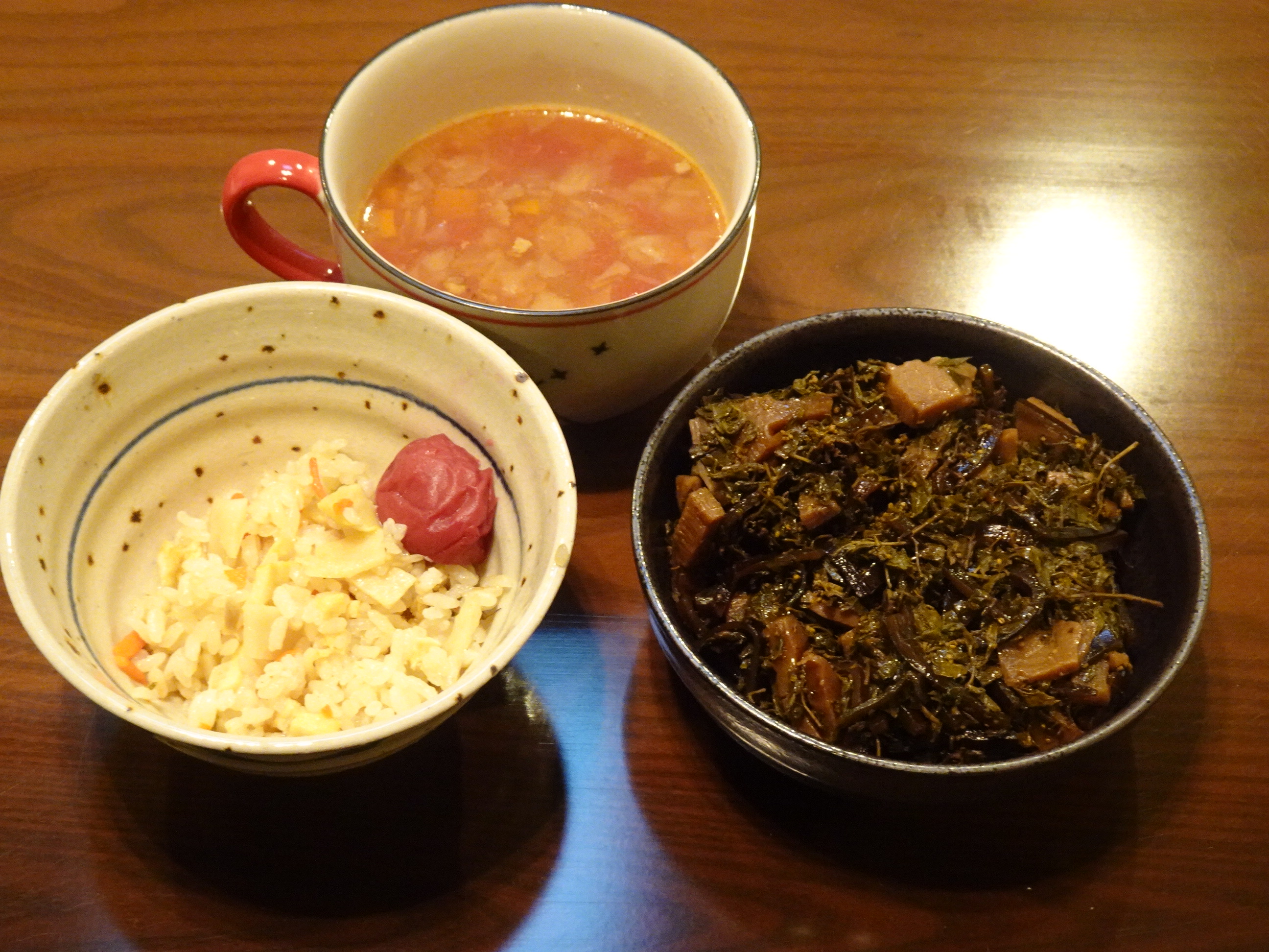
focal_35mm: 60
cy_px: 476
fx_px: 2200
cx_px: 634
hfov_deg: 32.2
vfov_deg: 24.4
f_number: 4.5
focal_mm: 9.55
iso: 800
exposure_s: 1/20
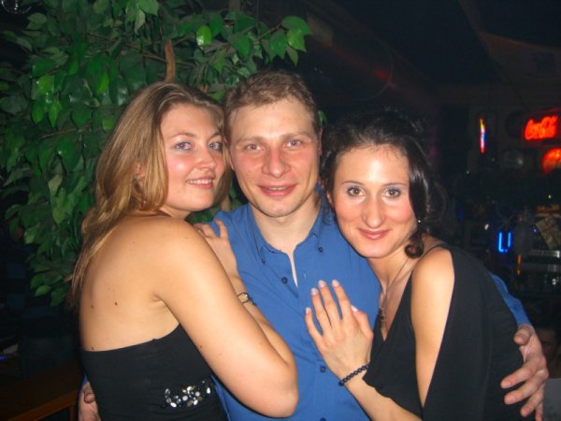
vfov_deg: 37.7
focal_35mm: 38
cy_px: 210
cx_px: 280
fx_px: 616
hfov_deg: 49.0
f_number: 2.8
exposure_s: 1/60
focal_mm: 7.9
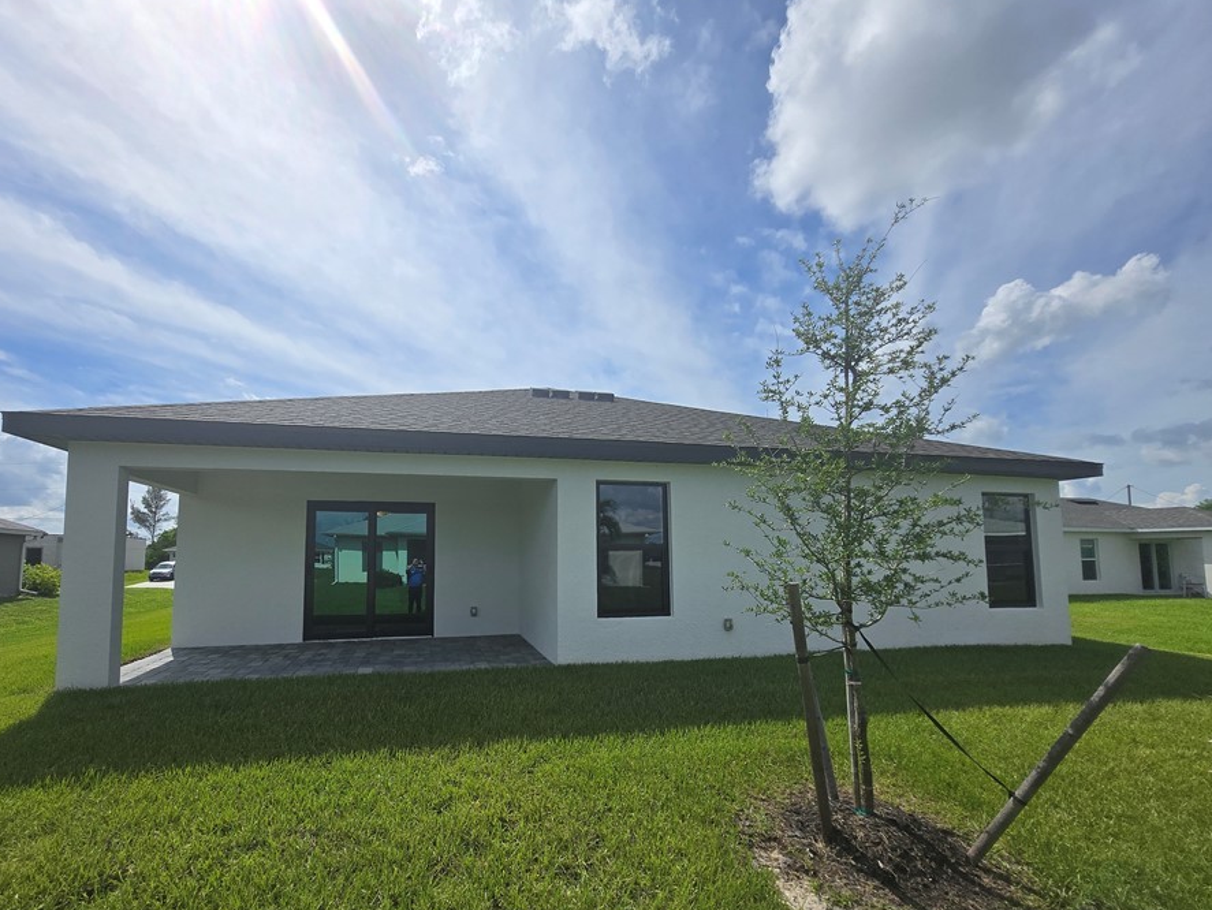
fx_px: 525
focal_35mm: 15
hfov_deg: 97.8
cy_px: 511
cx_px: 547
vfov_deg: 81.4
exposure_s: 1/2737
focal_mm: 1.7
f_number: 2.2
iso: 25
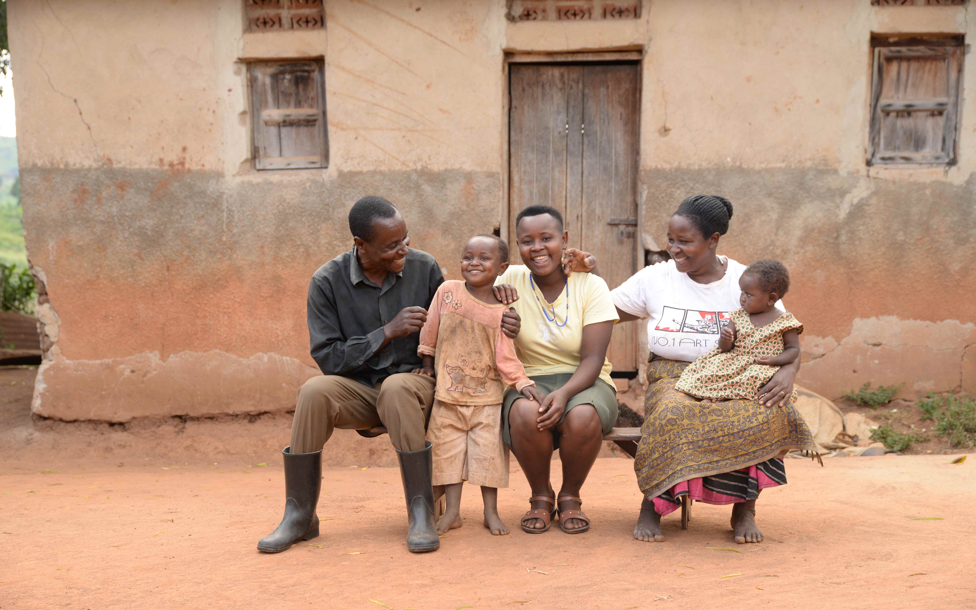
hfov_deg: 32.0
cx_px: 489
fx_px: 1702
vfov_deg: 20.3
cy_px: 329
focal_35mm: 64
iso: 800
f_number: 5
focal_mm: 62
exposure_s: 1/320
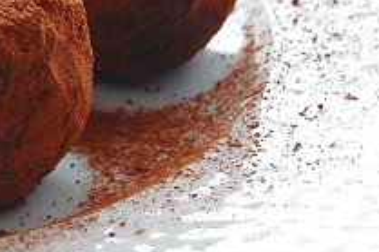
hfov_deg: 5.2
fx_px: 4149
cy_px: -68
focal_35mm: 394
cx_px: 22
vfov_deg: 3.5
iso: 800
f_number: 5.6
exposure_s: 1/20
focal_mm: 55
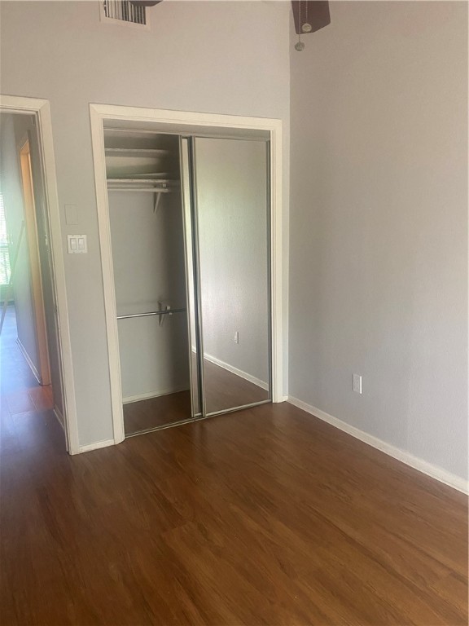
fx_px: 470
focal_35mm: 26
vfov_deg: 67.3
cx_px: 234
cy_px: 313
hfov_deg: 53.1
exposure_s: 1/60
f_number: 1.8
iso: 320
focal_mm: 4.25
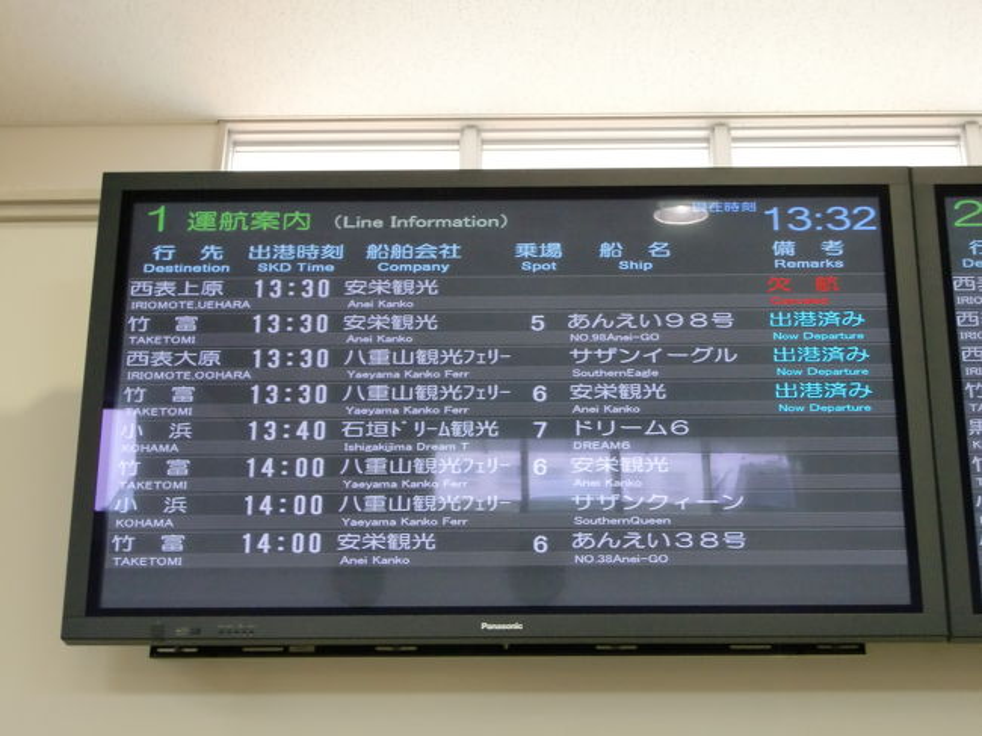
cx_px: 491
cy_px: 368
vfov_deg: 22.2
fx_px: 1872
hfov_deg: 29.4
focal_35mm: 66
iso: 400
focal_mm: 11.7
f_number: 4.1
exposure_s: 1/40
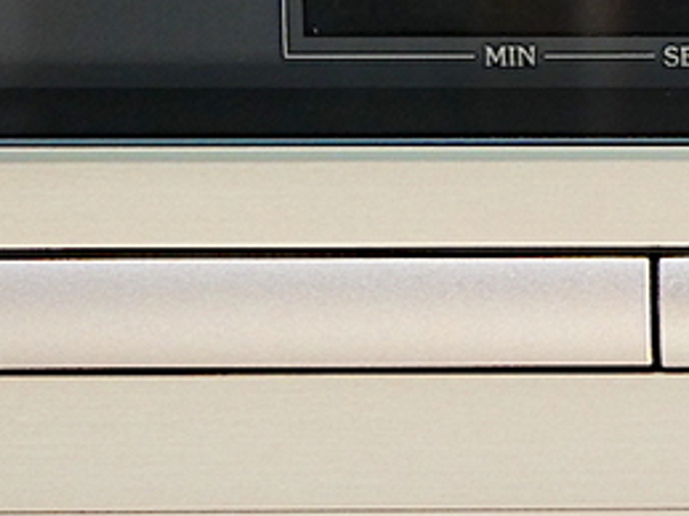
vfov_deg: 3.2
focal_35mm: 460
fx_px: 9152
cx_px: 1152
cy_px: 210
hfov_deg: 4.3
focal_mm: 22.3
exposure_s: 1/25
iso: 200
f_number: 5.2
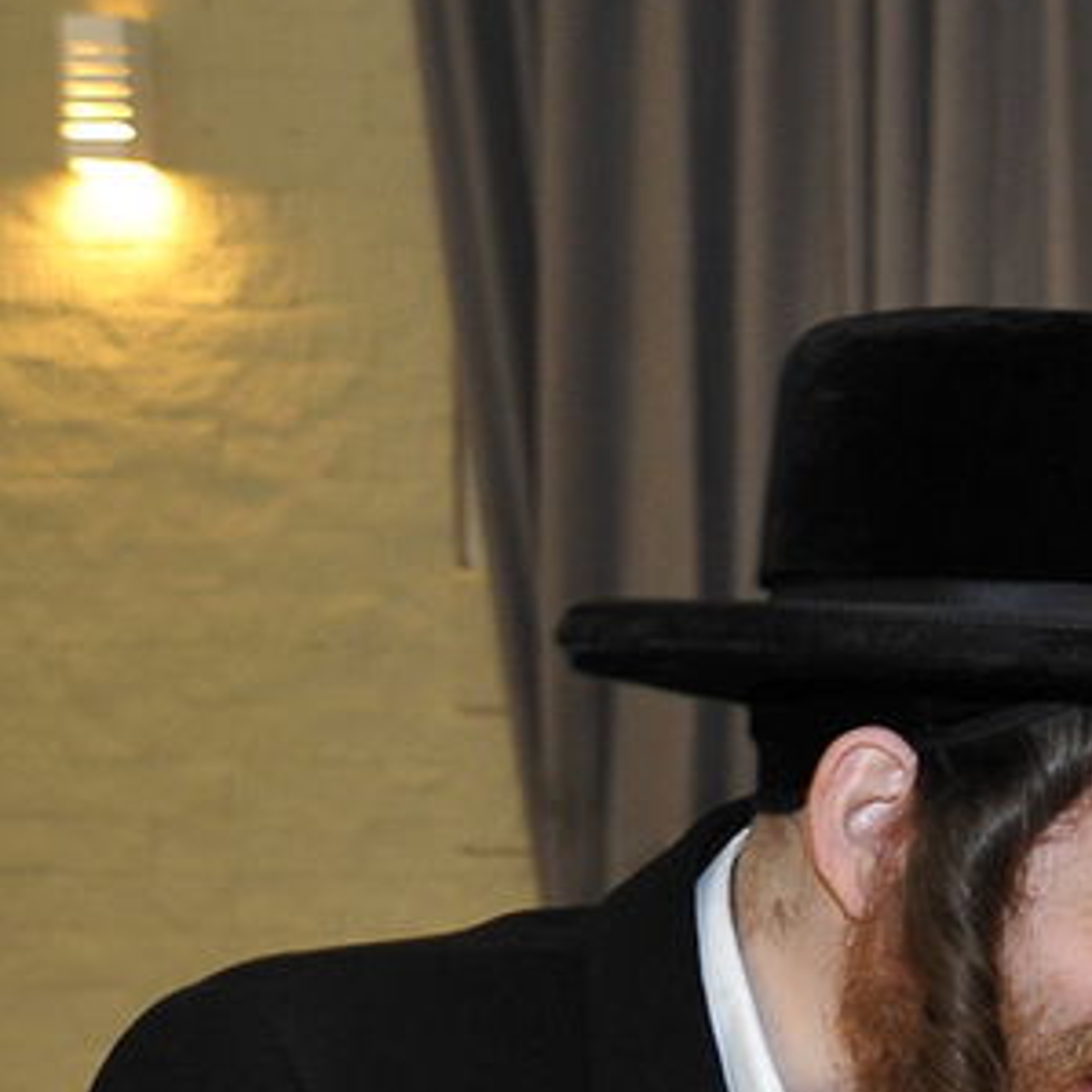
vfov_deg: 12.9
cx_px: 2436
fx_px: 4818
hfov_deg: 11.2
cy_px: 659
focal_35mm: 135
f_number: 4
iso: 1600
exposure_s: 1/100
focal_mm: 34
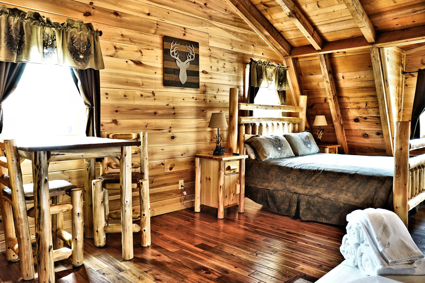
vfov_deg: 46.4
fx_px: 331
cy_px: 148
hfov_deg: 65.4
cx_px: 194
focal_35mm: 28
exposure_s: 1.3
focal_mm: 16
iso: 320
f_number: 7.1
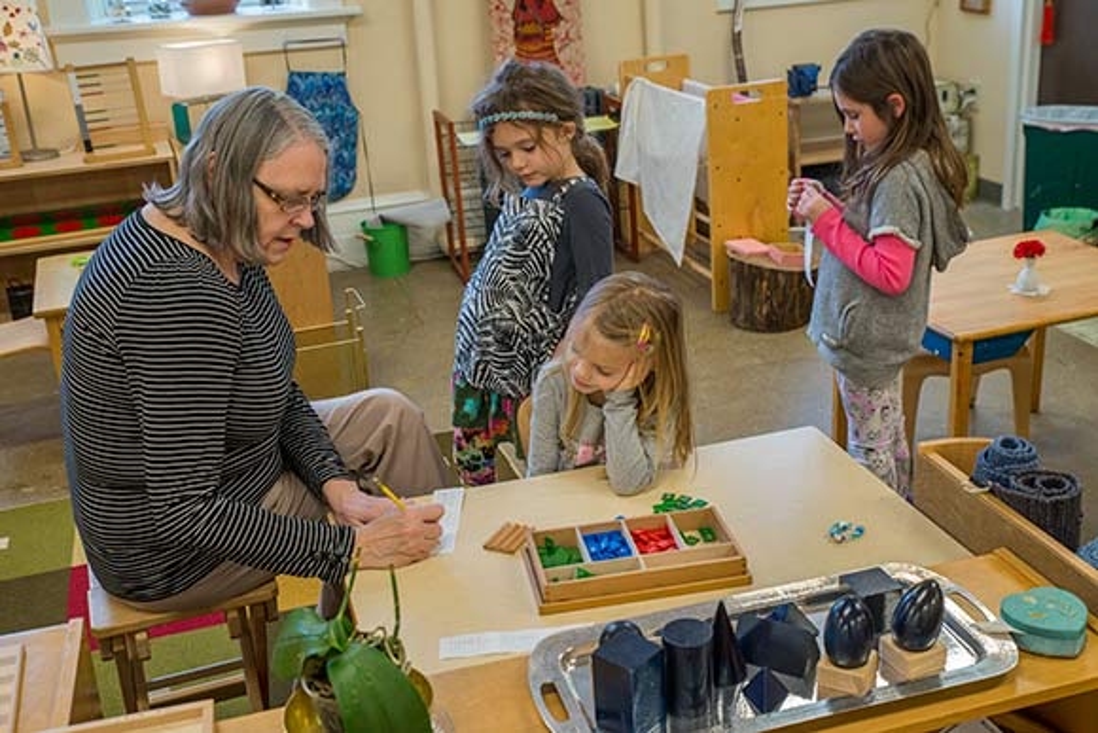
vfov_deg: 33.4
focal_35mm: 40
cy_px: 366
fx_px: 1220
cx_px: 549
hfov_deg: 48.4
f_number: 6.7
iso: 800
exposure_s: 1/180
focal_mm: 40
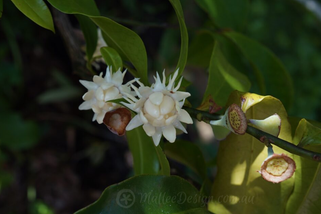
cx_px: 171
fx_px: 339
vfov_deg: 35.0
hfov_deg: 50.7
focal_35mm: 38
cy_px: 116
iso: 160
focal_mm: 35
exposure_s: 1/125
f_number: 8
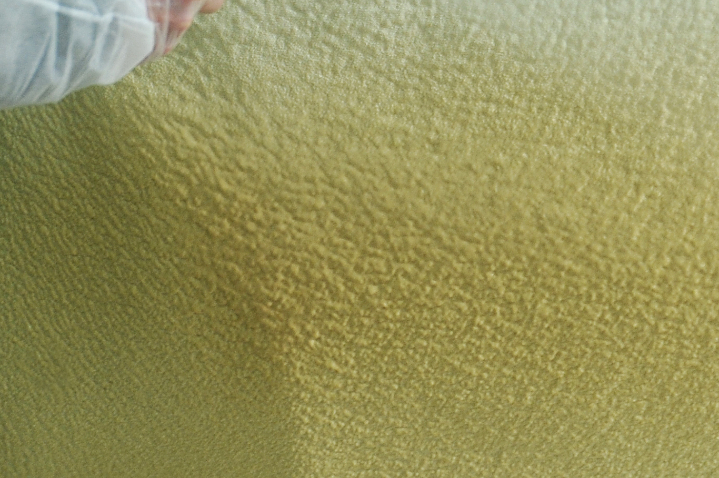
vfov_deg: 8.4
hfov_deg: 12.7
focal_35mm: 162
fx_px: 3233
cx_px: 478
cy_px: 3
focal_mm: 52
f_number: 7.1
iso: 640
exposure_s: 1/200
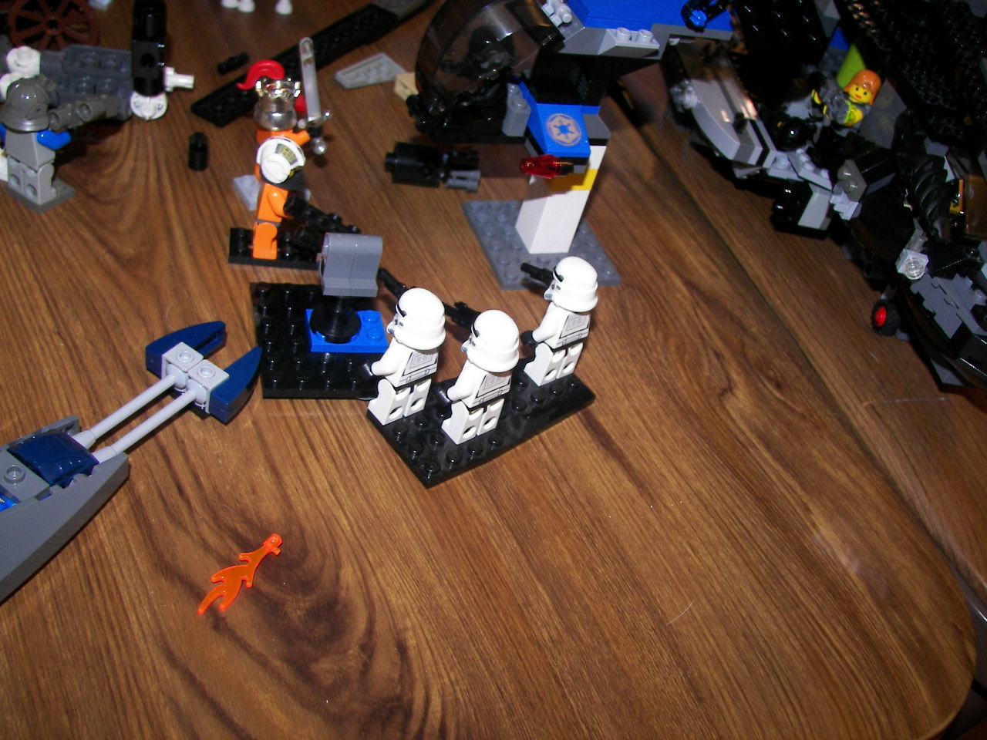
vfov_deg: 39.7
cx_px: 494
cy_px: 370
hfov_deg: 51.4
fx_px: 1026
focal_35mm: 36
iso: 100
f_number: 2.8
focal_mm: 6
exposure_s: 1/30
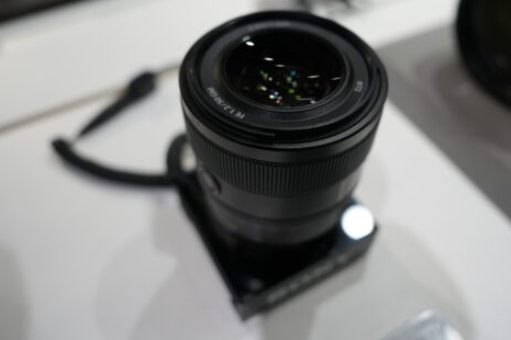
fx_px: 440
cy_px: 149
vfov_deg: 42.3
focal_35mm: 31
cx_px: 278
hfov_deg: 60.2
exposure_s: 1/80
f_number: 2.8
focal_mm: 24
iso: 100
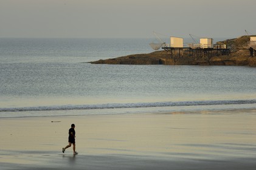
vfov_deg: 5.7
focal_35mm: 240
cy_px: 85
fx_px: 1705
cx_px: 128
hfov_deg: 8.6
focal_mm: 160
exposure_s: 1/125
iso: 100
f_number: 5
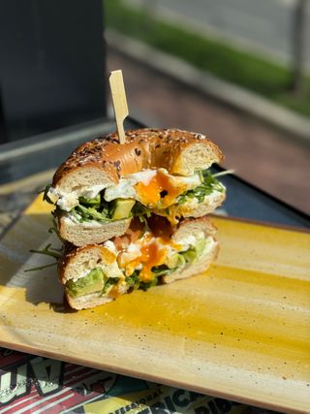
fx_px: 573
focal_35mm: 48
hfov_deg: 30.3
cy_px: 207
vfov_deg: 39.7
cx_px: 155
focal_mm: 6.76
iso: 64
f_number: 1.78
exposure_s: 1/6024
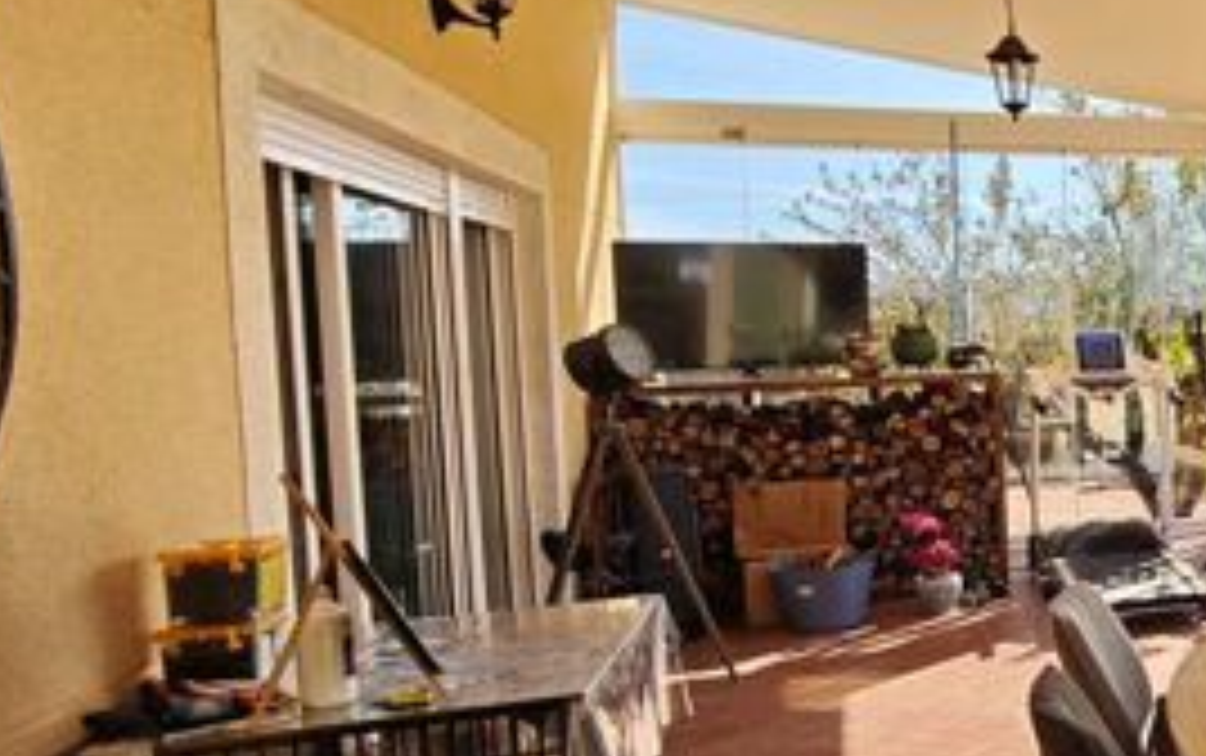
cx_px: 1528
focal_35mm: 39
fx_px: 1283
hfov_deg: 35.9
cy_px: 400
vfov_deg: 32.8
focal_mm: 2.16
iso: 50
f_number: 2.2
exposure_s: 1/462
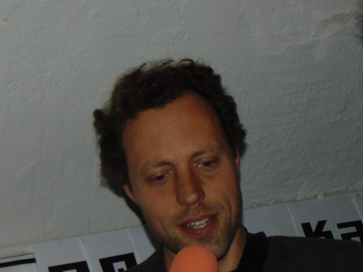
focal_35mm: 94
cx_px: 333
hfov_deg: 20.4
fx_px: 986
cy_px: 227
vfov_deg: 15.6
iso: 400
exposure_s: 1/60
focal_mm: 9
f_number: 3.5
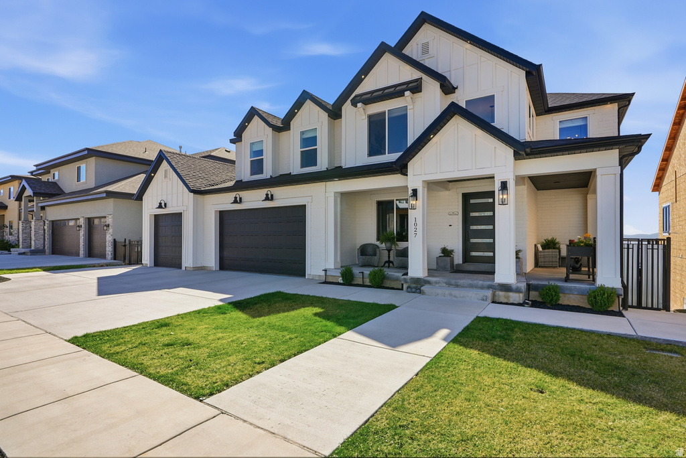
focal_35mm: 18
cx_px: 343
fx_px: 343
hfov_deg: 90.0
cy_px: 229
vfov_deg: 67.5
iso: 320
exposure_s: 1/1600
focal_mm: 18
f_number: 9
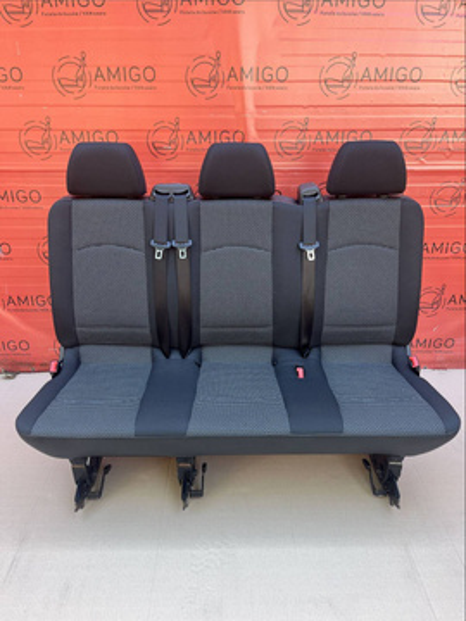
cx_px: 233
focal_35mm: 26
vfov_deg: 67.3
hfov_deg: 53.1
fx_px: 467
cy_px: 310
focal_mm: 5.1
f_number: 1.6
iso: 100
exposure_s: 1/121
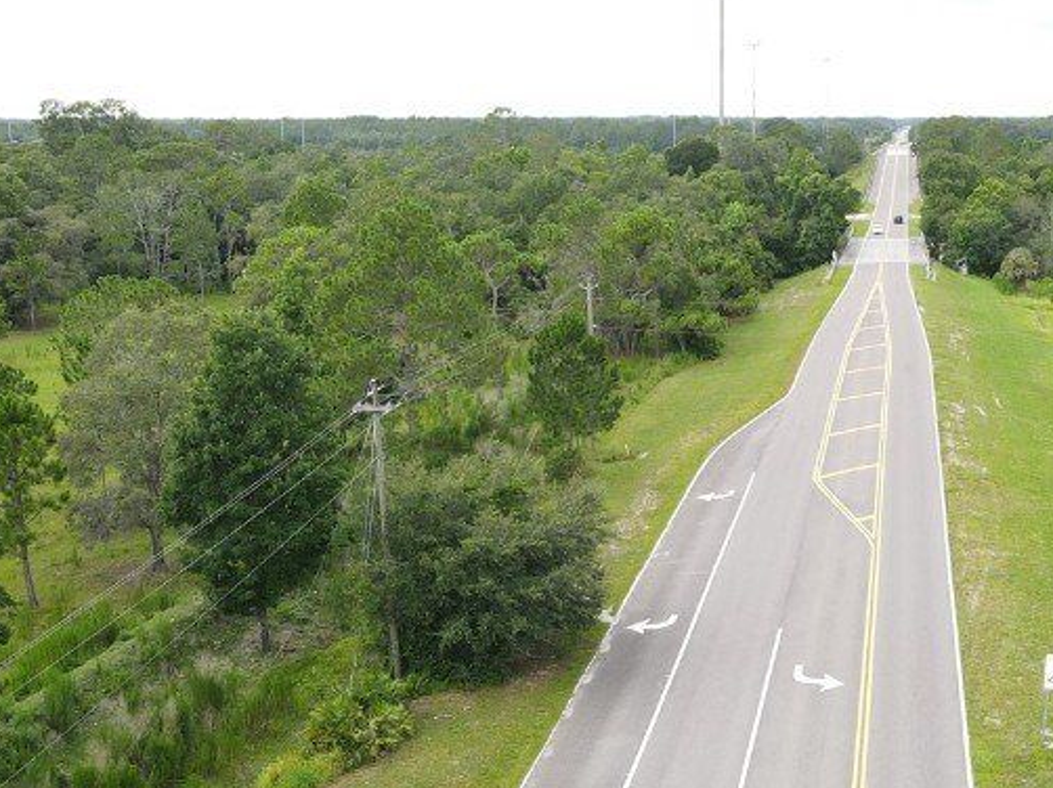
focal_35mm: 49
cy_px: 386
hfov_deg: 38.5
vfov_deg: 29.7
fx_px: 1490
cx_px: 692
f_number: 2.8
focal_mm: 4.5
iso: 100
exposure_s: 1/80
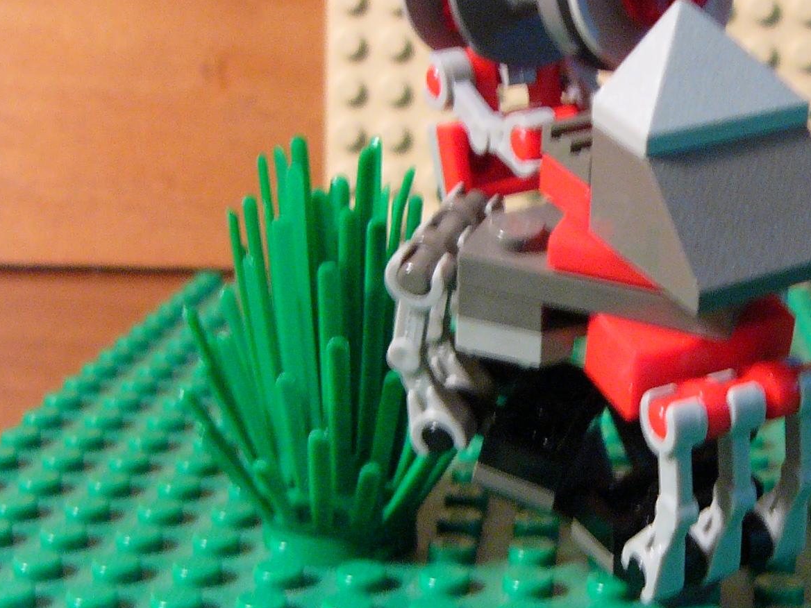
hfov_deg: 26.8
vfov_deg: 20.7
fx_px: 1663
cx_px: 662
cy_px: 288
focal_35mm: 71
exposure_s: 1/8
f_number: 2.8
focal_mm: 6
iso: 200
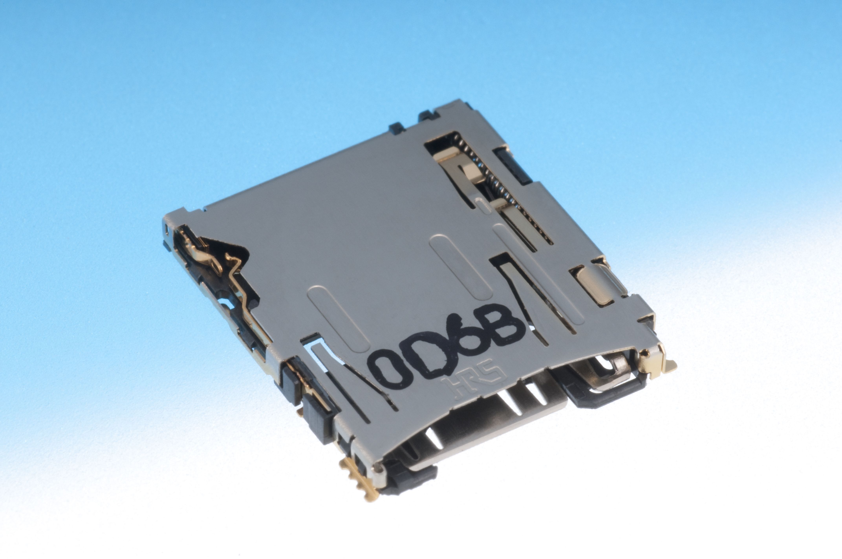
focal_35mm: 158
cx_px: 421
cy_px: 280
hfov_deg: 13.1
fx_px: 3679
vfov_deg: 8.7
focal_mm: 105
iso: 200
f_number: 45
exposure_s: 1/250
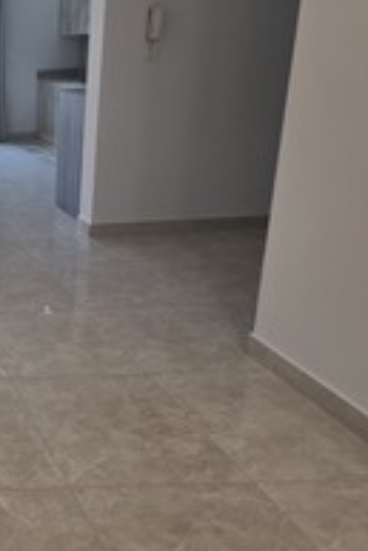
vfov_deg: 57.0
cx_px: -187
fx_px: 490
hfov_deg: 27.7
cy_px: 170
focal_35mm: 32
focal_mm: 2.2
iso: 40
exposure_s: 1/100
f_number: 1.9
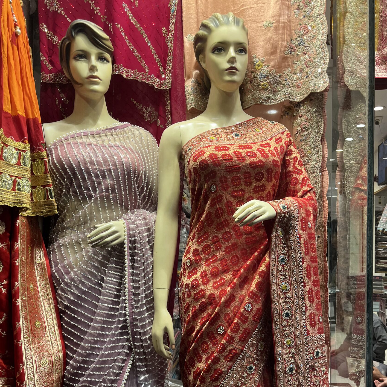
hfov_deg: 47.2
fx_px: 443
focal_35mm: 35
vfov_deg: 46.5
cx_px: 200
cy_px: 259
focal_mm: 5.1
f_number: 1.6
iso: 80
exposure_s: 1/100
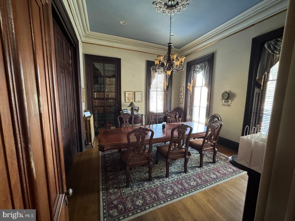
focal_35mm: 14
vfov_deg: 85.7
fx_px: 119
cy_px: 110
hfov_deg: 102.1
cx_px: 148
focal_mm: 2.22
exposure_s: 1/40
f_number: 2.2
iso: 1000
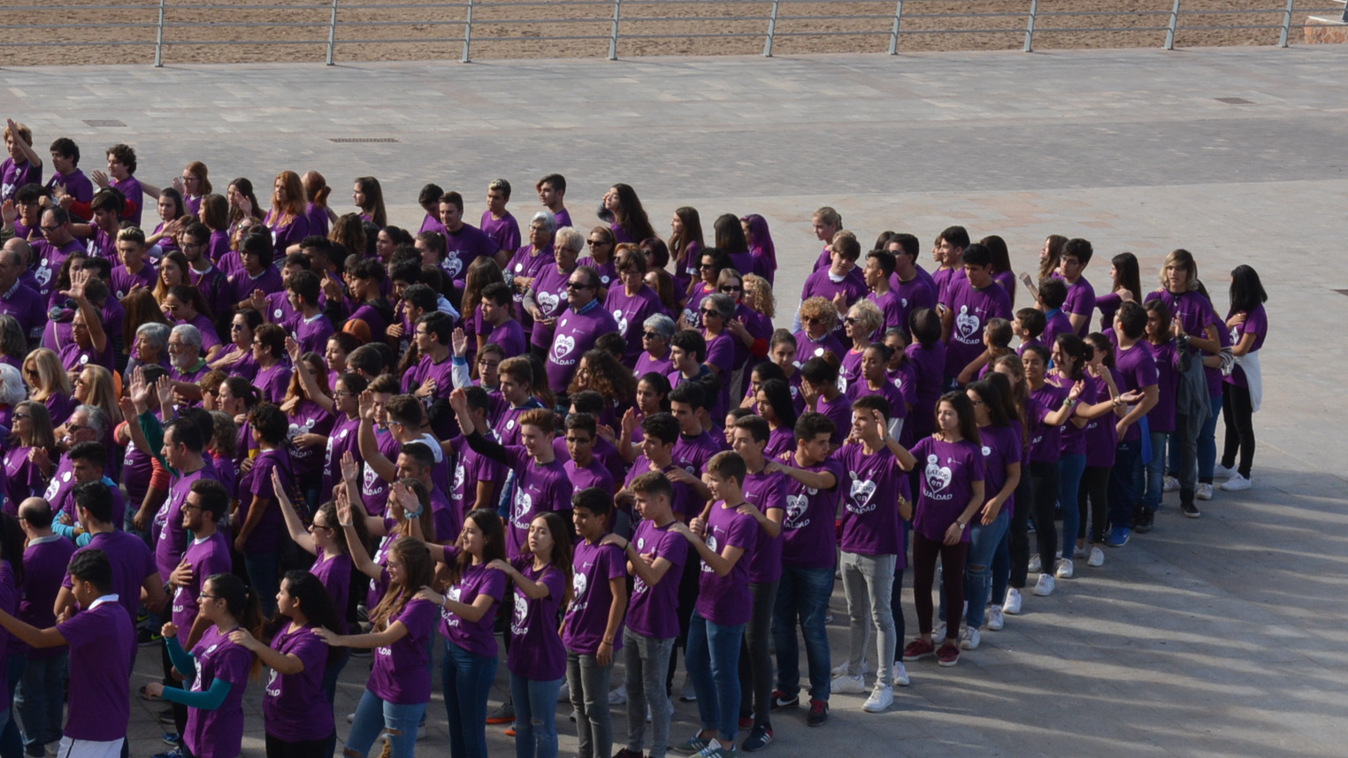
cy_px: 96
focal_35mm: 108
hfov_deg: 19.7
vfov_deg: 11.2
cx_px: 333
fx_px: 3861
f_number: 16
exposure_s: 1/200
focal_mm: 35
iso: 400
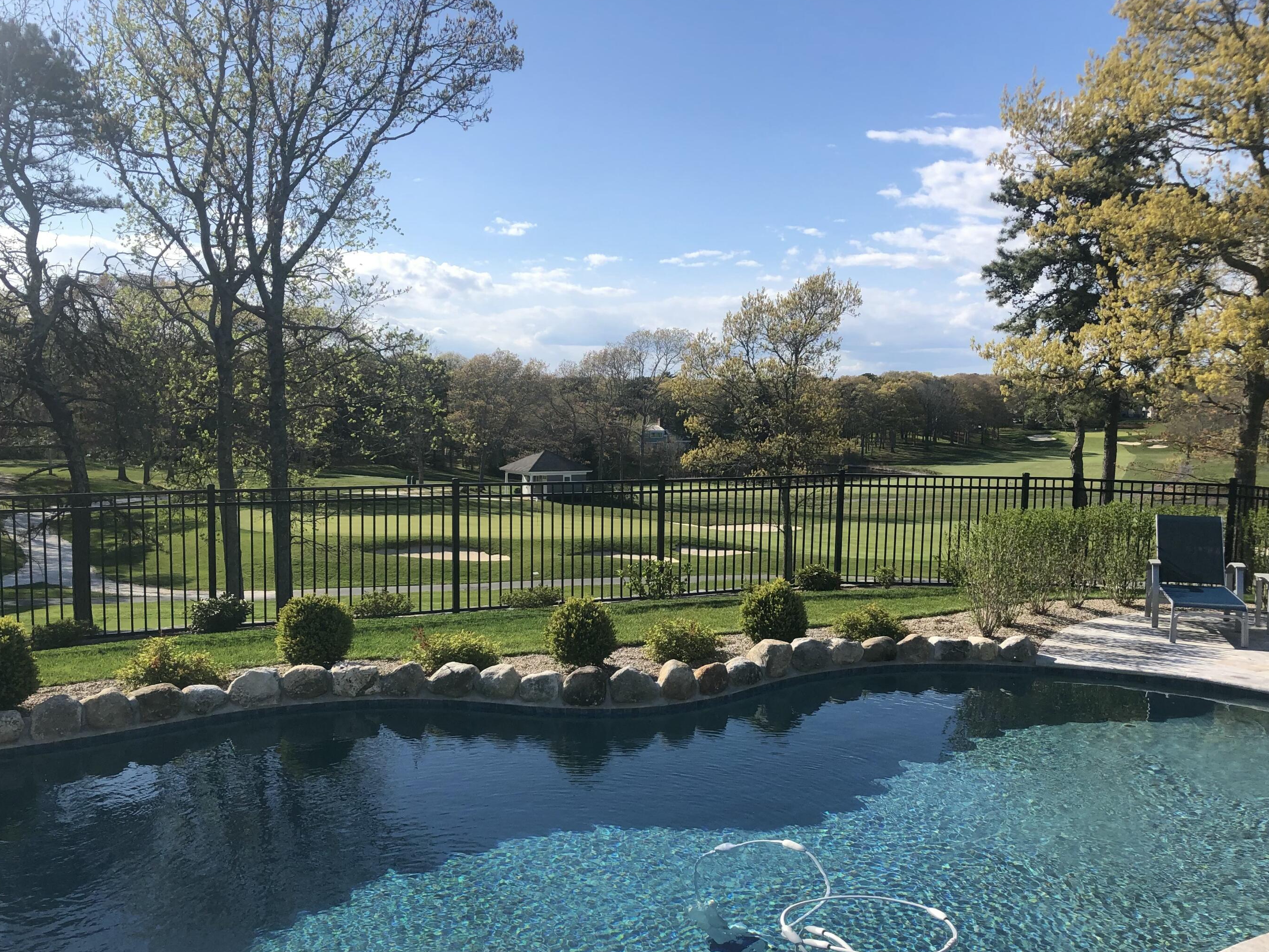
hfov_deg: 58.4
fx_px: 1136
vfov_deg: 45.4
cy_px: 521
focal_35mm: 31
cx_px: 632
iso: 20
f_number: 1.8
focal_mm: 3.99
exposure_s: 1/1946
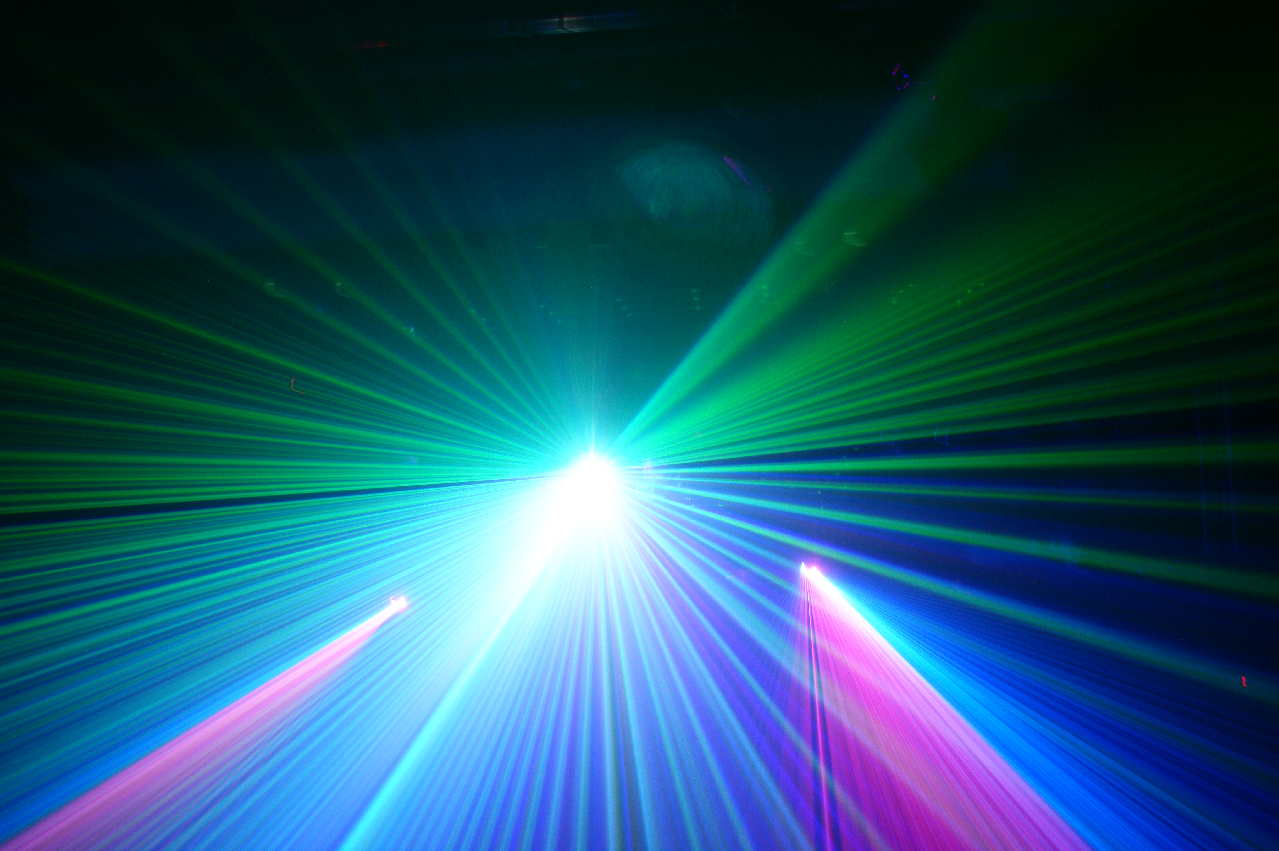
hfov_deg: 46.4
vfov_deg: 31.9
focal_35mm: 42
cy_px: 426
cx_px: 640
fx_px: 1491
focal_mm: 28
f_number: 5
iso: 400
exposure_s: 1.3
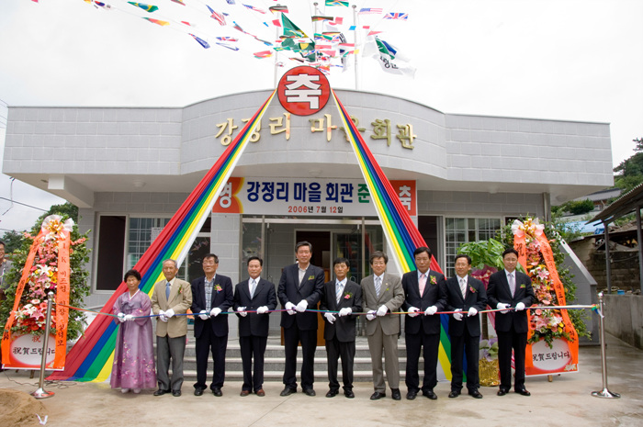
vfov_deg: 47.8
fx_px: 482
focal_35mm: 27
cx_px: 322
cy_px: 214
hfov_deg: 67.4
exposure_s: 1/125
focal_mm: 18
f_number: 11
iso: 200
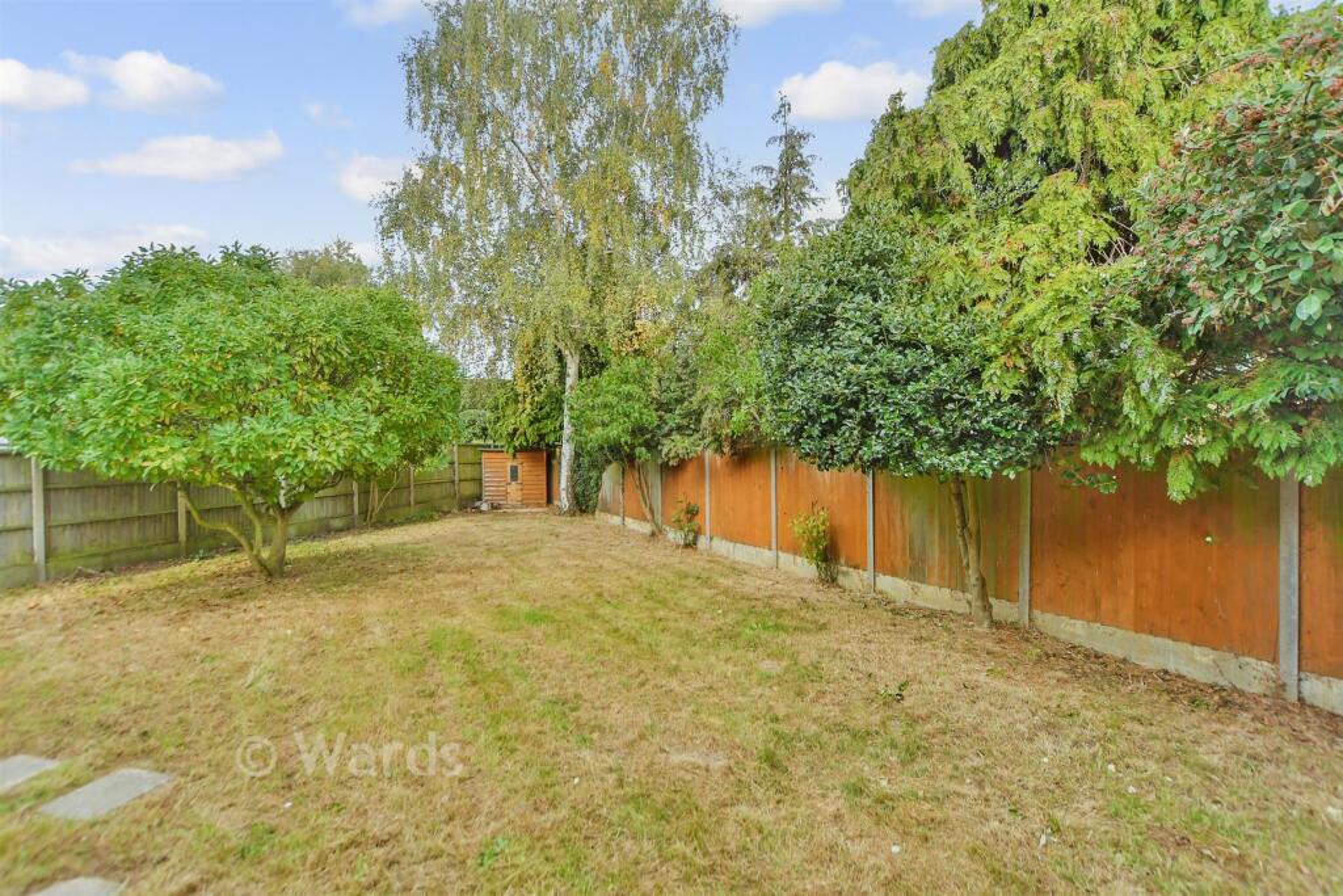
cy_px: 448
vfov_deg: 77.3
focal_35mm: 15
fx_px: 560
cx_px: 672
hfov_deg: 100.4
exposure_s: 1/100
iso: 500
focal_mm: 10
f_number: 5
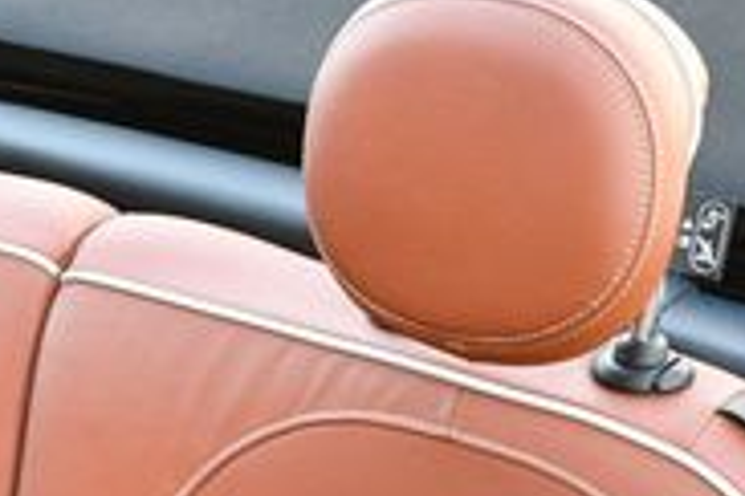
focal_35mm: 140
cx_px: -20
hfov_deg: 14.4
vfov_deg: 9.7
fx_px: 2897
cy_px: 594
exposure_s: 1/250
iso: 640
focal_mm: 20
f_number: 3.5
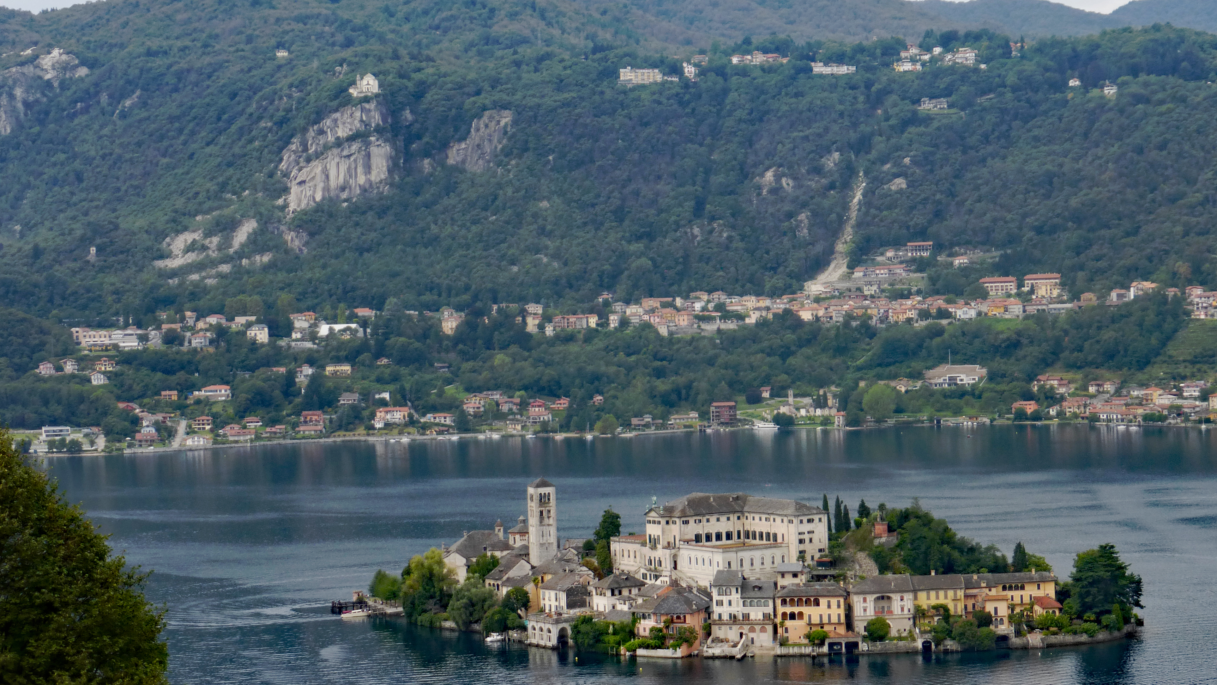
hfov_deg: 24.7
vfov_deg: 14.1
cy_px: 375
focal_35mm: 86
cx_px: 668
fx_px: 2775
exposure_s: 1/250
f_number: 4.9
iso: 100
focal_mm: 11.7
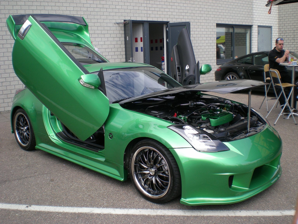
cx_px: 149
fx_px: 327
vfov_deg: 37.7
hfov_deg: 49.0
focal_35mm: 38
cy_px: 112
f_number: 4.6
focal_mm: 6.3
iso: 50
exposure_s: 1/172
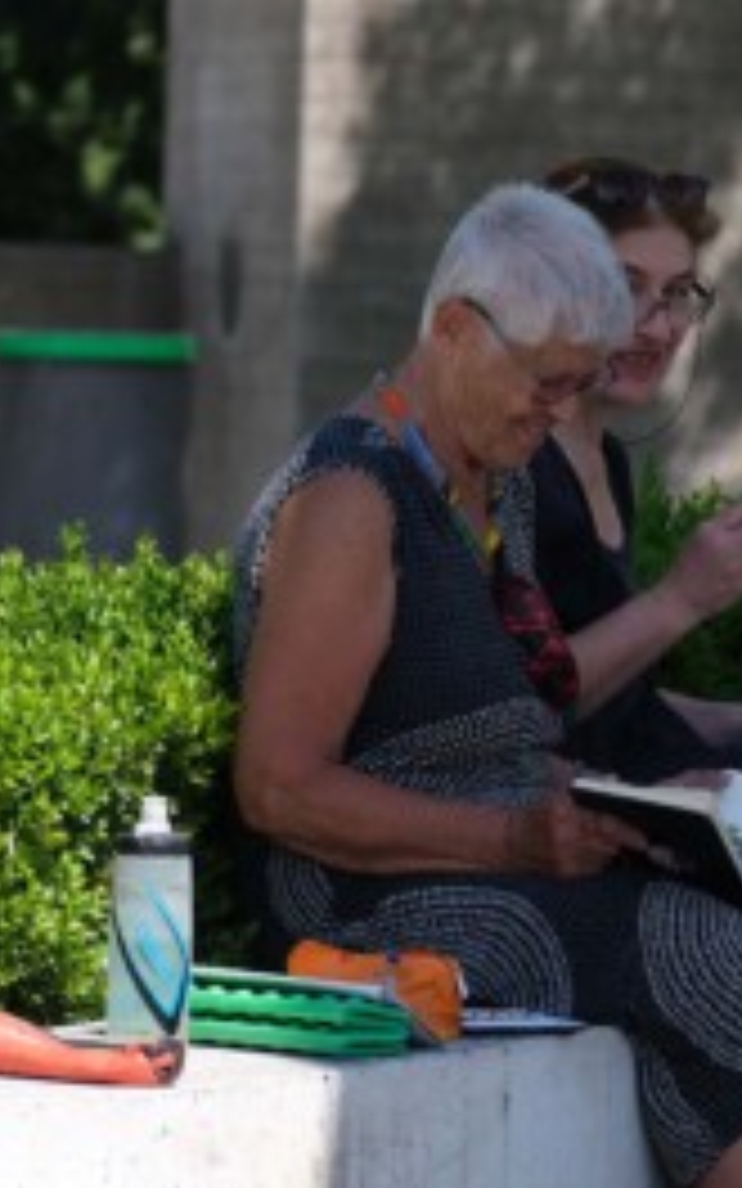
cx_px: 612
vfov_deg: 6.3
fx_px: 10807
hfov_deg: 3.9
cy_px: 596
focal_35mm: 334
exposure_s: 1/340
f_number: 6
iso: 160
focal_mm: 143.9
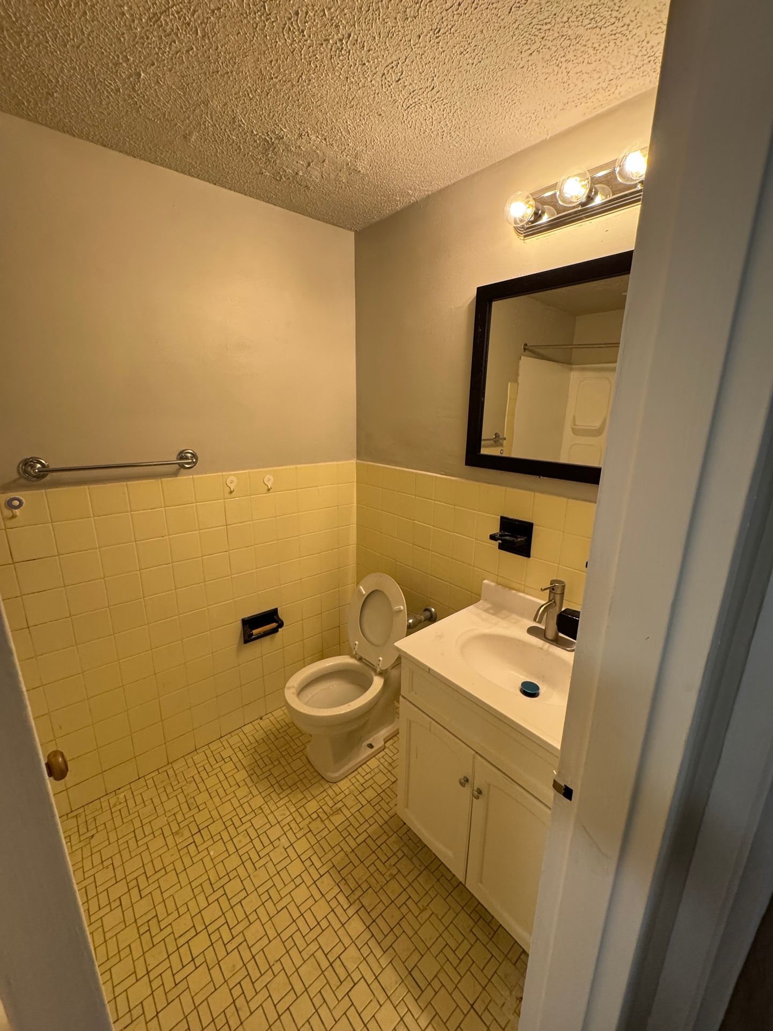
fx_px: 417
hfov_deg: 85.7
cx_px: 386
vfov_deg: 102.1
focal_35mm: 14
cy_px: 516
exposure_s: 1/120
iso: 320
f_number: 2.2
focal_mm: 2.22
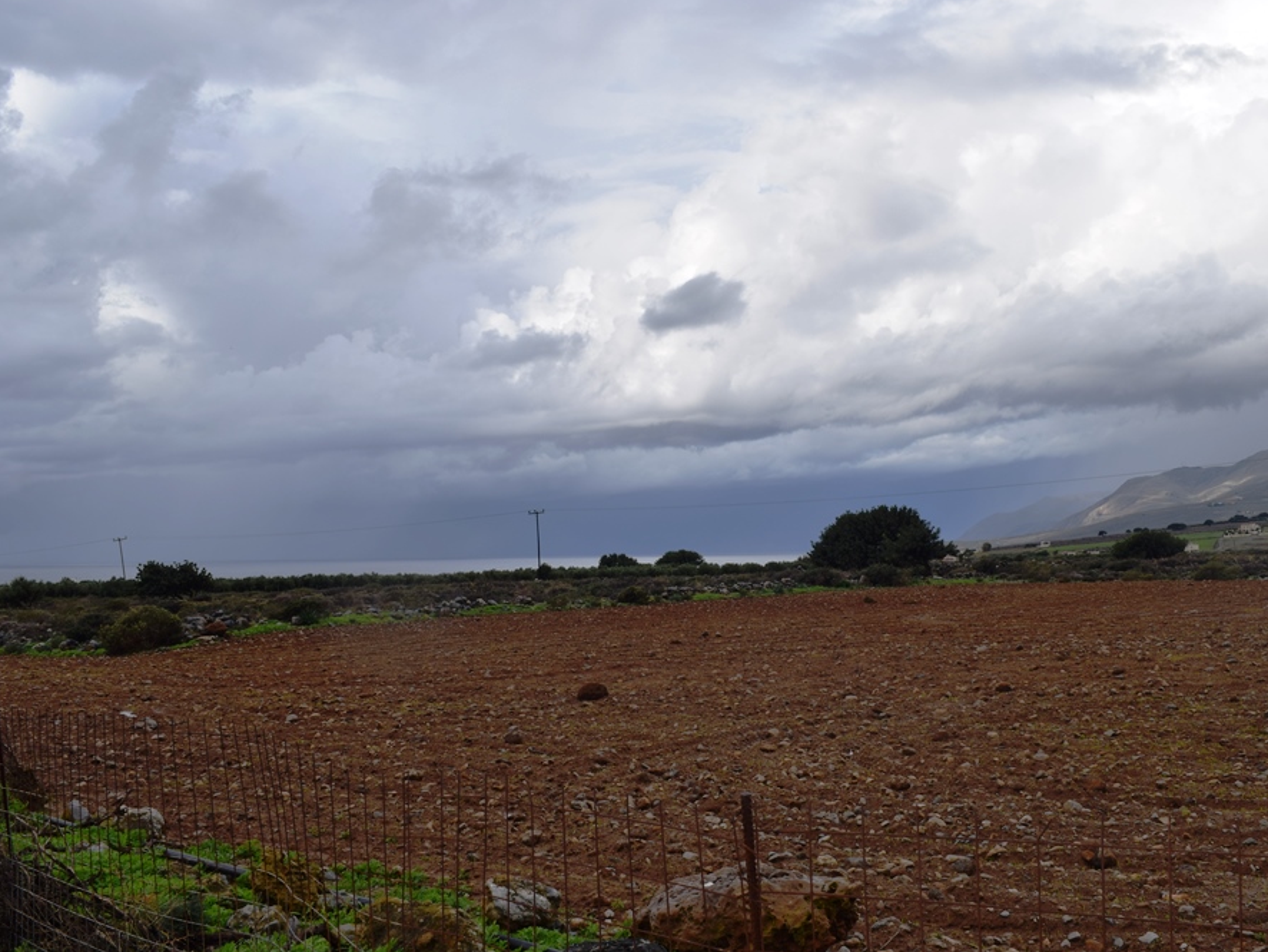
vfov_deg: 36.0
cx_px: 673
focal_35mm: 40
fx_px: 1466
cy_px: 476
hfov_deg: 46.8
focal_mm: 24
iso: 100
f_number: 11
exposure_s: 1/200
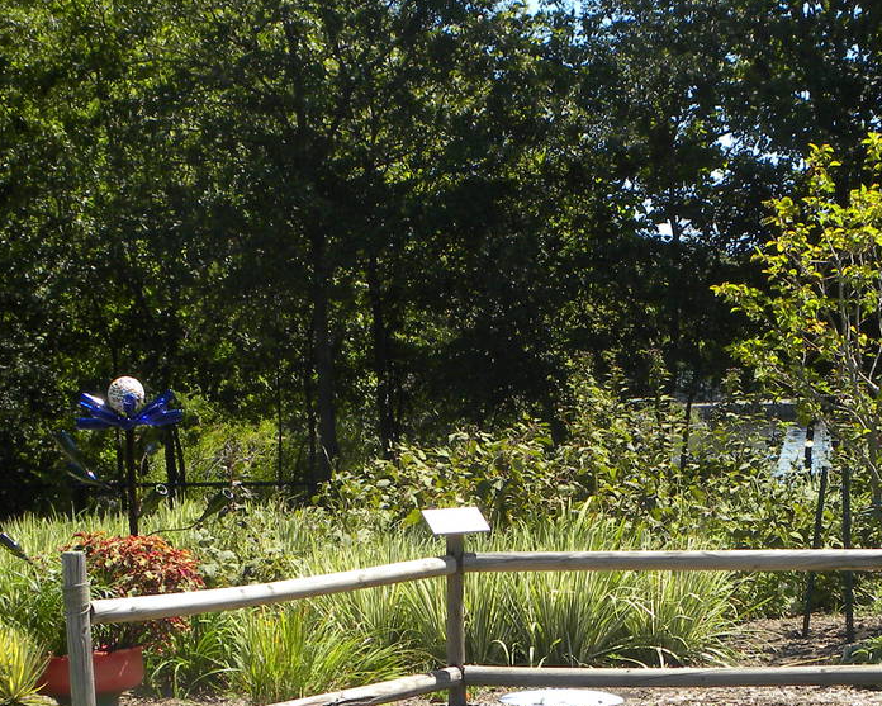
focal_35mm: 92
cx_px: 588
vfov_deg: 16.7
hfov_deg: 20.7
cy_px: 491
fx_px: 2402
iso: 64
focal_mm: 7.3
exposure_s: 1/242
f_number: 4.5
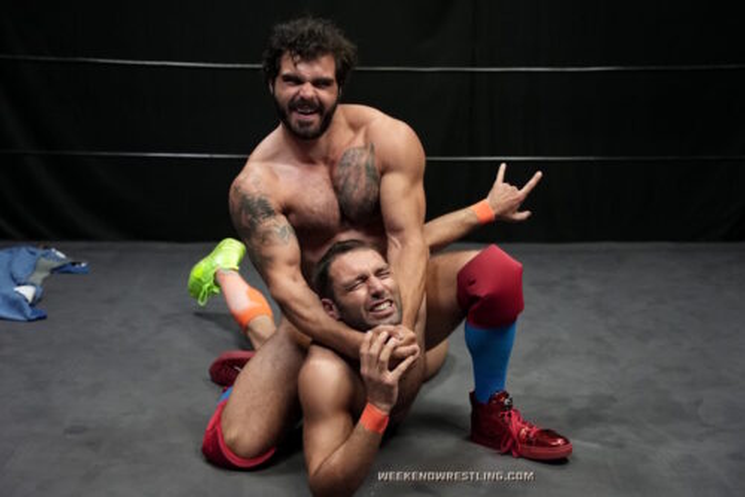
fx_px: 963
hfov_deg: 42.3
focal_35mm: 46
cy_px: 248
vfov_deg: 29.0
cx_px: 372
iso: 8000
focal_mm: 46.5
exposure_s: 1/320
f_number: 3.2
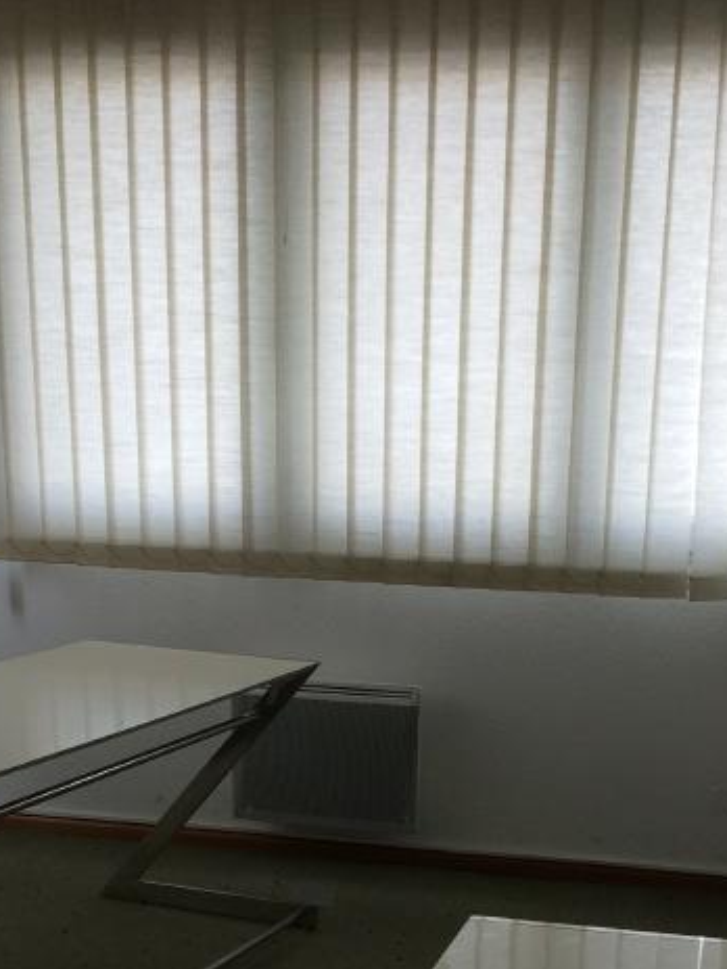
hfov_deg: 24.4
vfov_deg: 30.1
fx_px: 1680
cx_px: 388
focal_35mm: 60
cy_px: 950
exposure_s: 1/161
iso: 32
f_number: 2.2
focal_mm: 4.15
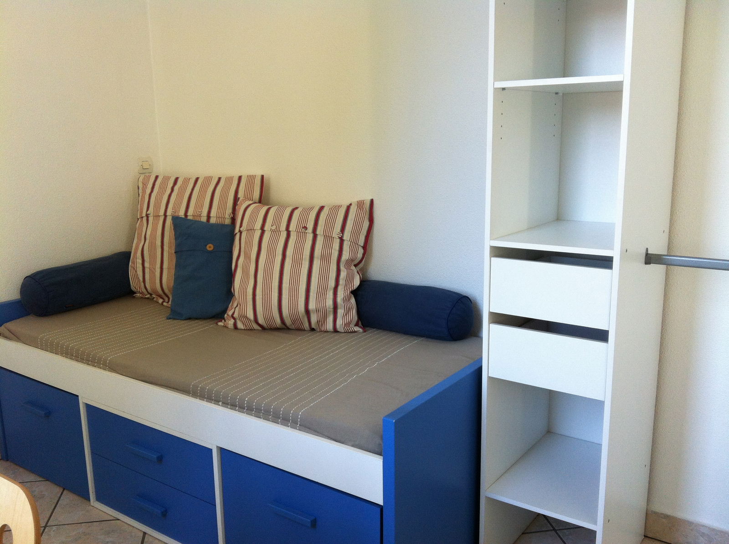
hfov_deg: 52.7
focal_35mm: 35
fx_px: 736
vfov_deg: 40.6
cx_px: 364
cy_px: 272
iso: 100
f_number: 2.8
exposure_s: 1/60
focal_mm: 3.85
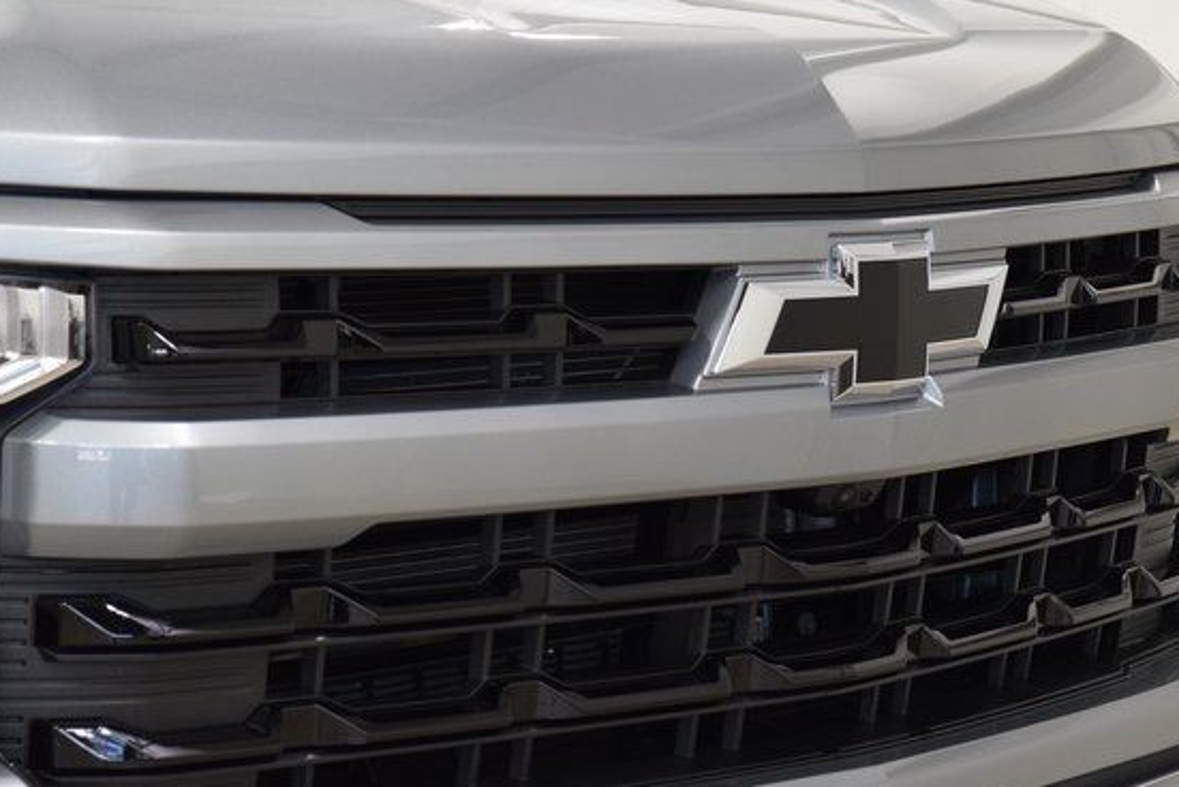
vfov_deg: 11.2
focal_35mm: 122
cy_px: 435
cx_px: 606
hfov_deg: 16.8
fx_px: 3997
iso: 1250
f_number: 7.1
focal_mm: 70
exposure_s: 1/30
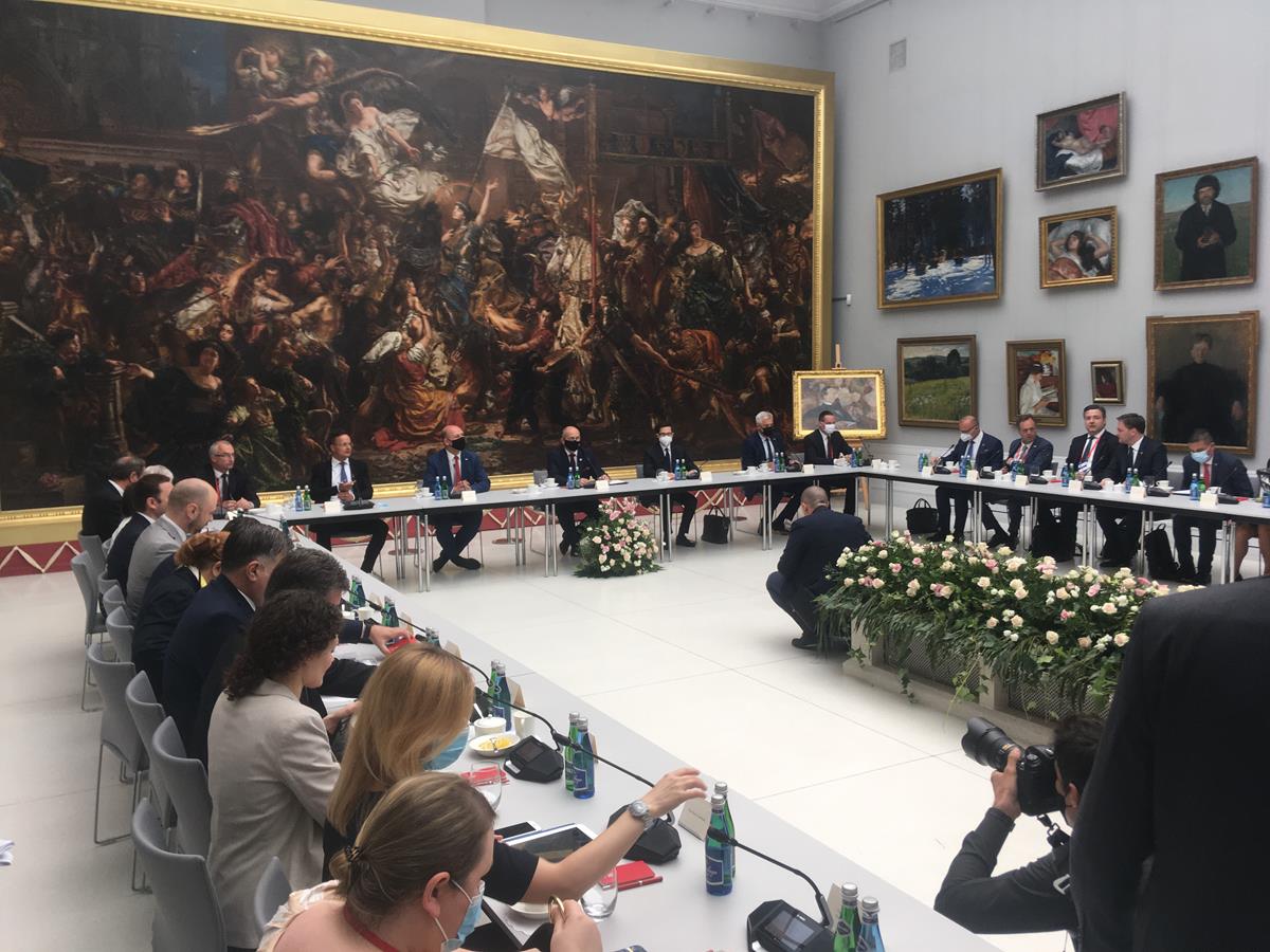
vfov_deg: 48.2
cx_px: 635
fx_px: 1064
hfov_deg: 61.7
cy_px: 476
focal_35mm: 29
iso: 32
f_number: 2.2
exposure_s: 1/100
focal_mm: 4.15
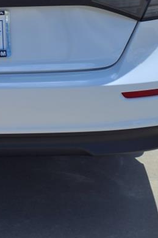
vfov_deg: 26.4
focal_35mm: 74
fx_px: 488
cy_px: 23
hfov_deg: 17.5
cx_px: -37
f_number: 1.9
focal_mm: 3.58
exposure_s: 1/3333
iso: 40
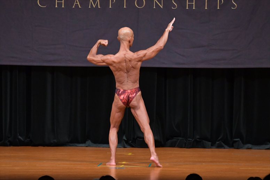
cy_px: 90
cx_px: 135
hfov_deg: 8.1
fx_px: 1912
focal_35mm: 255
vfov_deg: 5.4
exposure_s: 1/400
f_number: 5.6
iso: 5000
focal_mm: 170
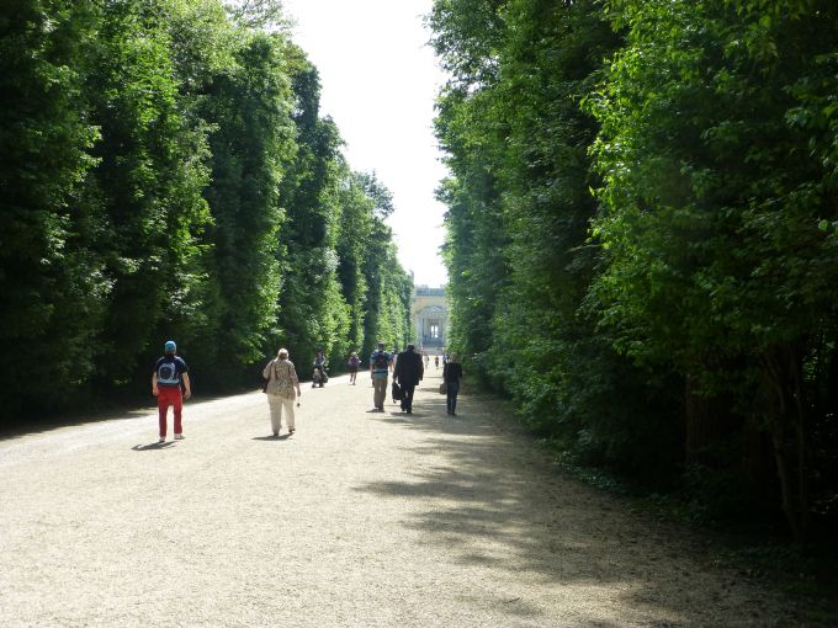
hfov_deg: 40.4
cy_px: 314
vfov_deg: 30.9
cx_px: 419
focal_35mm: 47
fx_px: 1138
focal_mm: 8.5
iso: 160
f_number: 4.2
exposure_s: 1/320
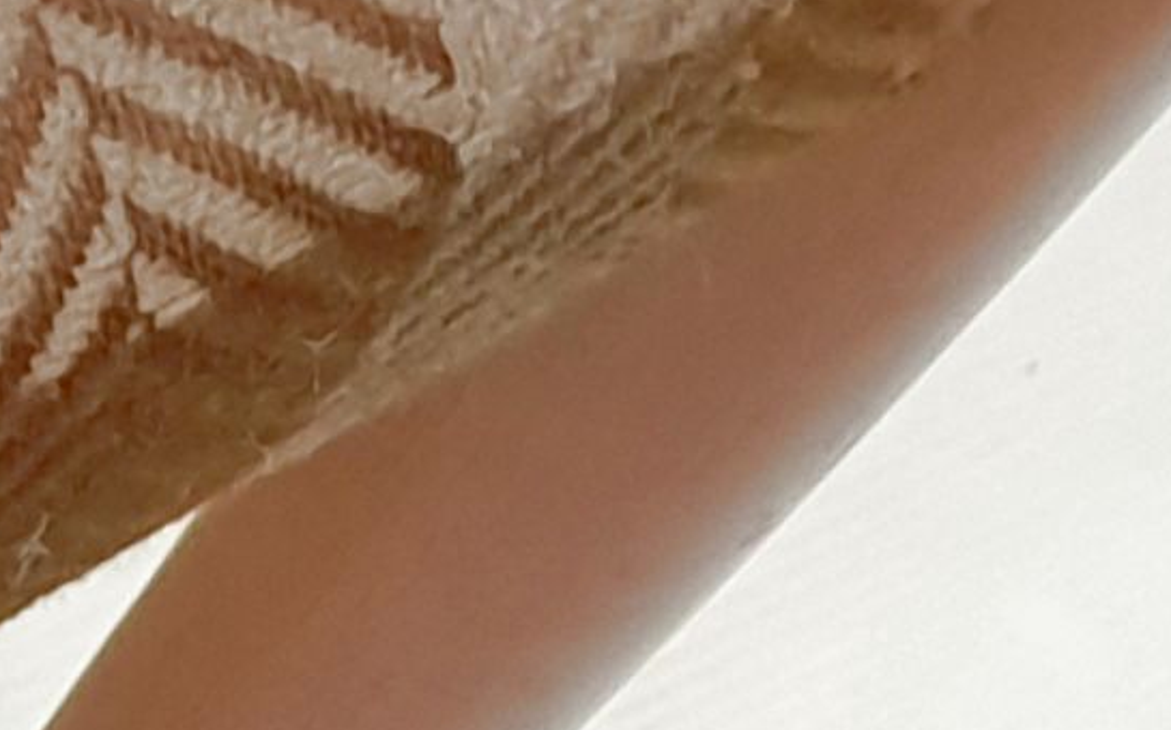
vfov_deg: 6.3
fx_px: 6507
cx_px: -2516
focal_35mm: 204
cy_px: -406
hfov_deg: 8.4
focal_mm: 4.3
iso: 160
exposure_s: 1/50
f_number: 2.4
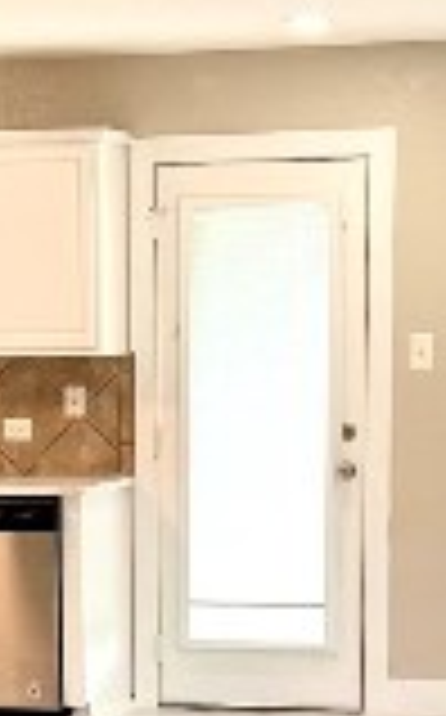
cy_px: 851
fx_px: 2594
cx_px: 122
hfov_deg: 9.8
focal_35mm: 133
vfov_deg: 15.2
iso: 50
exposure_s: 1/120
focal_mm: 5.7
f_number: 1.5
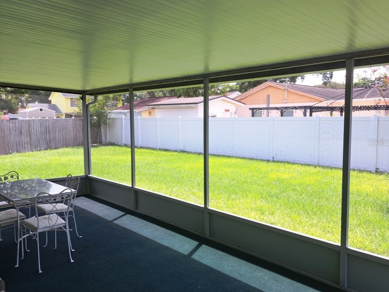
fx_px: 315
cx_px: 183
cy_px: 142
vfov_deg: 49.7
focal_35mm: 28
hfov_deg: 63.4
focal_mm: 5.23
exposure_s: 1/138
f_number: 1.8
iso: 50
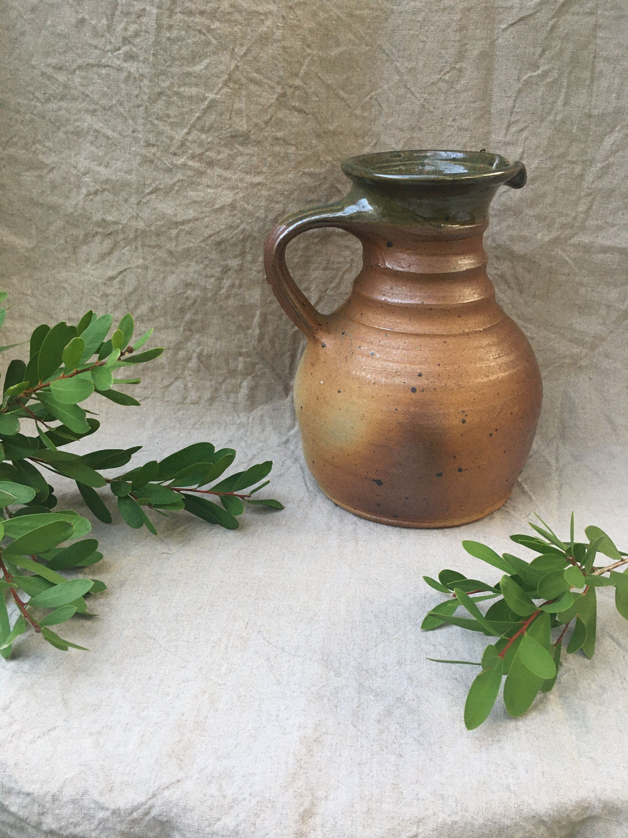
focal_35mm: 29
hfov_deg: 48.2
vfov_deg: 61.7
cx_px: 314
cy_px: 419
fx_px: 701
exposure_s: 1/33
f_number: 2.2
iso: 50
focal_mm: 4.15
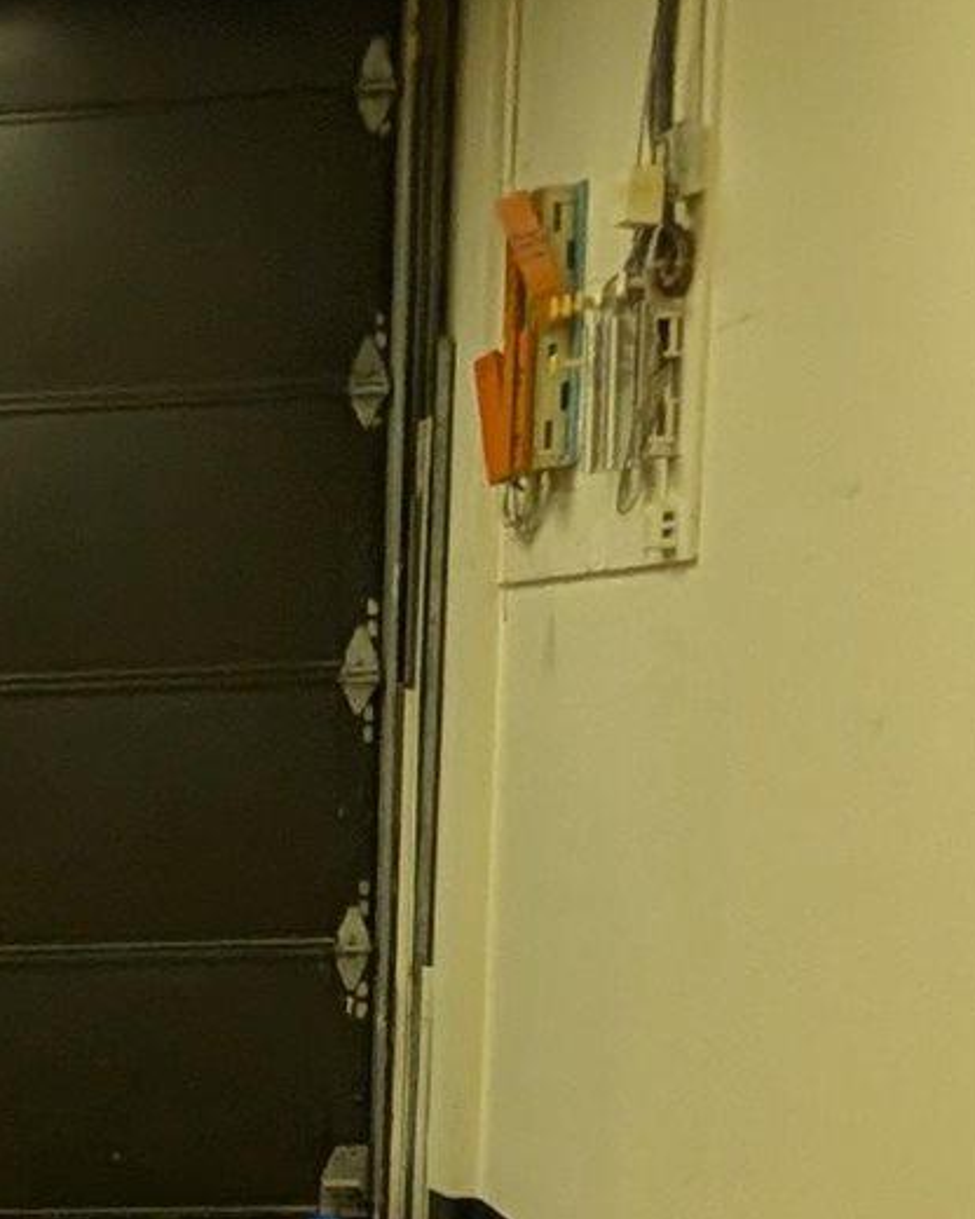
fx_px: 2489
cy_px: 1146
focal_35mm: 69
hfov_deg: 18.4
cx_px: -675
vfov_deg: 26.4
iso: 79
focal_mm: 2.02
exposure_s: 1/60
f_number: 1.7
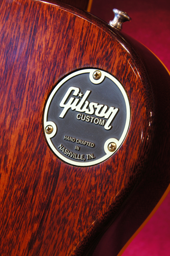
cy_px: 128
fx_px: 799
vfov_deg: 18.2
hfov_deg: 12.1
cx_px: 85
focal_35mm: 112
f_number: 9
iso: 100
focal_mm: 75
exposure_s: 1/1.25
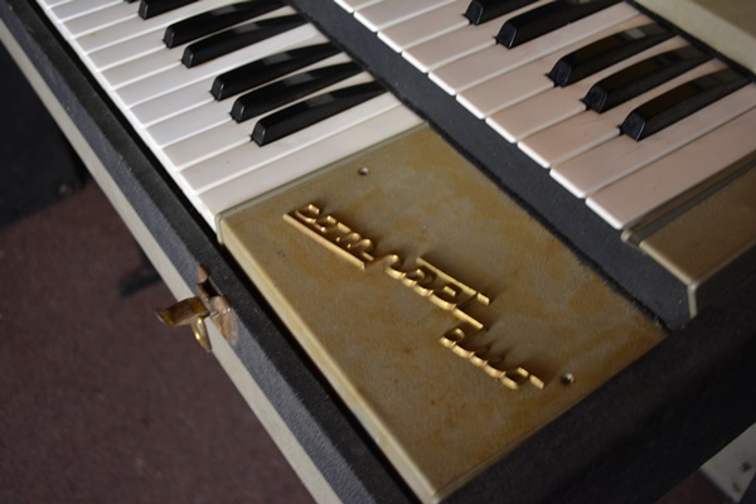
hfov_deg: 49.6
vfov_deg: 34.2
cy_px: 252
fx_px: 819
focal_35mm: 39
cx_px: 378
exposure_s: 1/50
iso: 800
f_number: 4.2
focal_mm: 26
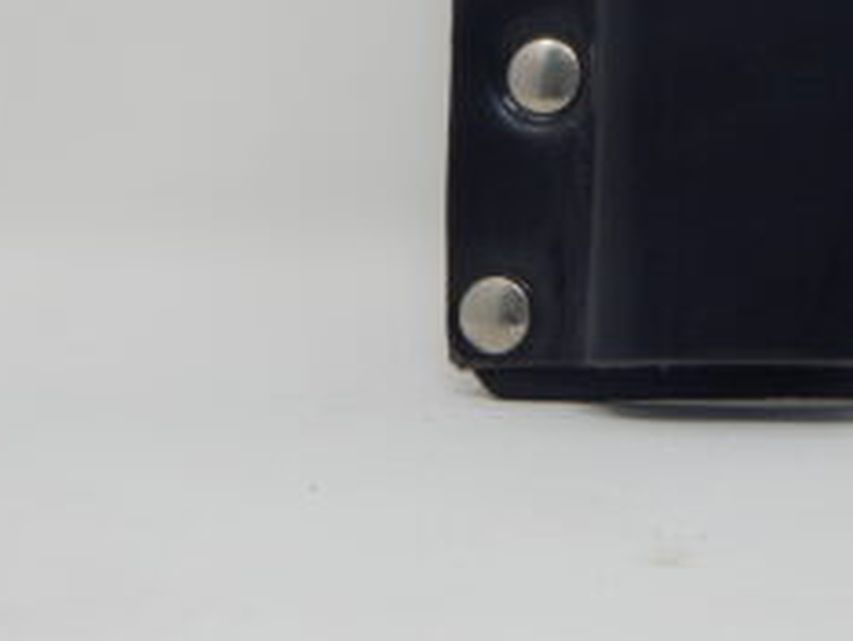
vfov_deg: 11.9
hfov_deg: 15.8
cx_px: 809
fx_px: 3034
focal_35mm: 123
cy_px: -40
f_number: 3.7
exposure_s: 1/80
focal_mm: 8.6
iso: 125
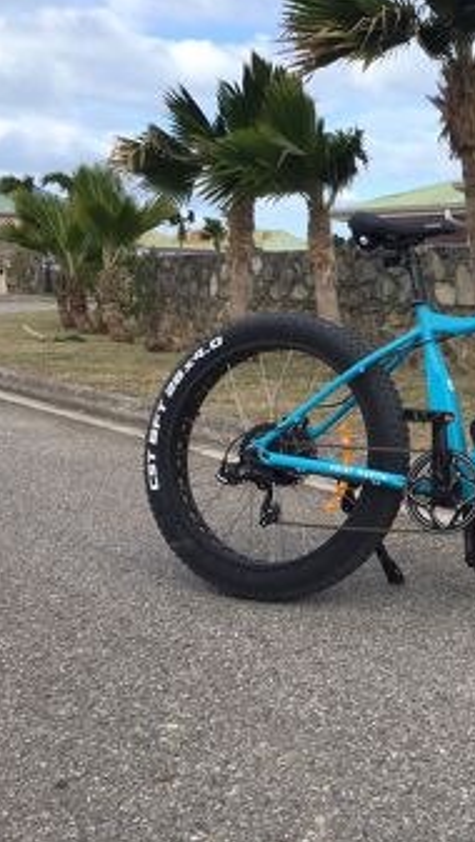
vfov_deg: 45.4
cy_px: 402
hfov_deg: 24.6
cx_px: 535
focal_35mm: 45
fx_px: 1006
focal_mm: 4.15
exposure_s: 1/641
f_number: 2.2
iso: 25
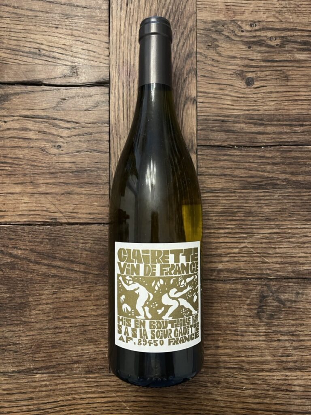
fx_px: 311
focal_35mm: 26
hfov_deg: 53.1
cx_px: 156
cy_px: 208
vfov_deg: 67.3
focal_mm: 5.1
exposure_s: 1/33
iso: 400
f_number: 1.6
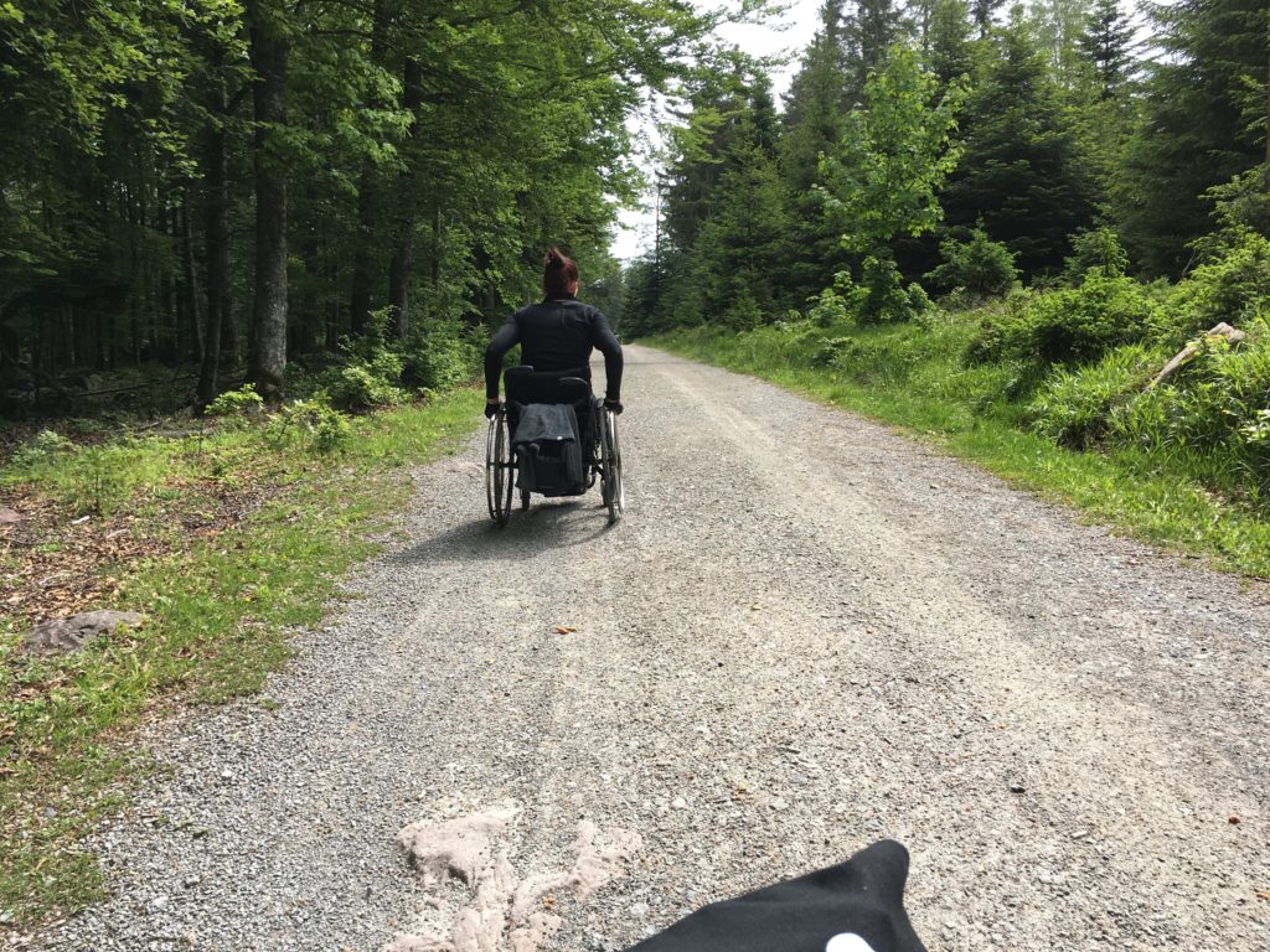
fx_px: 1064
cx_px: 635
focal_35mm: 29
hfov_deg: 61.7
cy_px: 476
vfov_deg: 48.2
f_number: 2.2
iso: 25
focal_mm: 4.15
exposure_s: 1/705
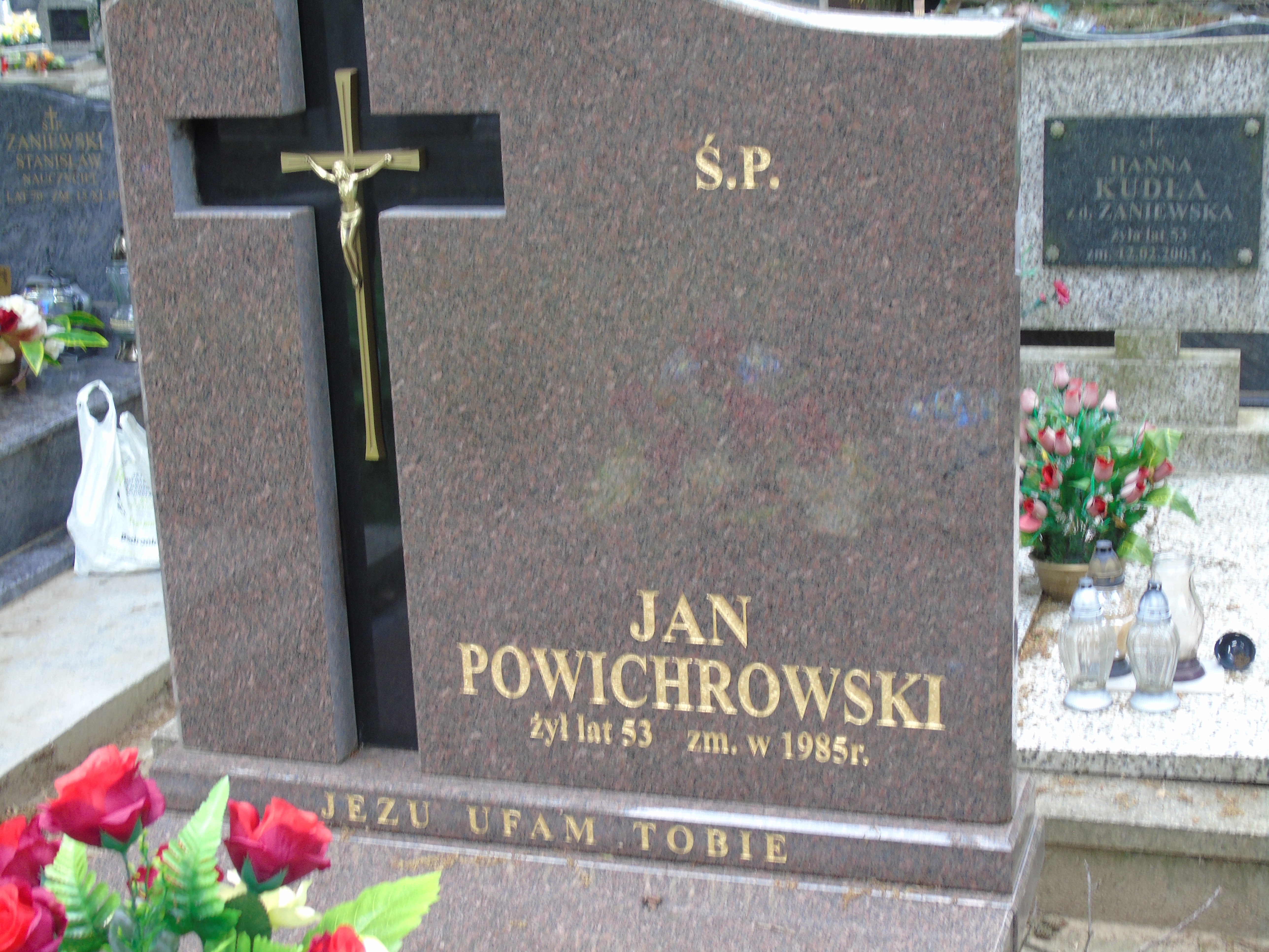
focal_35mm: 54
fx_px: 1980
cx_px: 634
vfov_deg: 27.0
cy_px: 476
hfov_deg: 35.5
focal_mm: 9.6
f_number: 4.3
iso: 100
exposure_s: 1/30
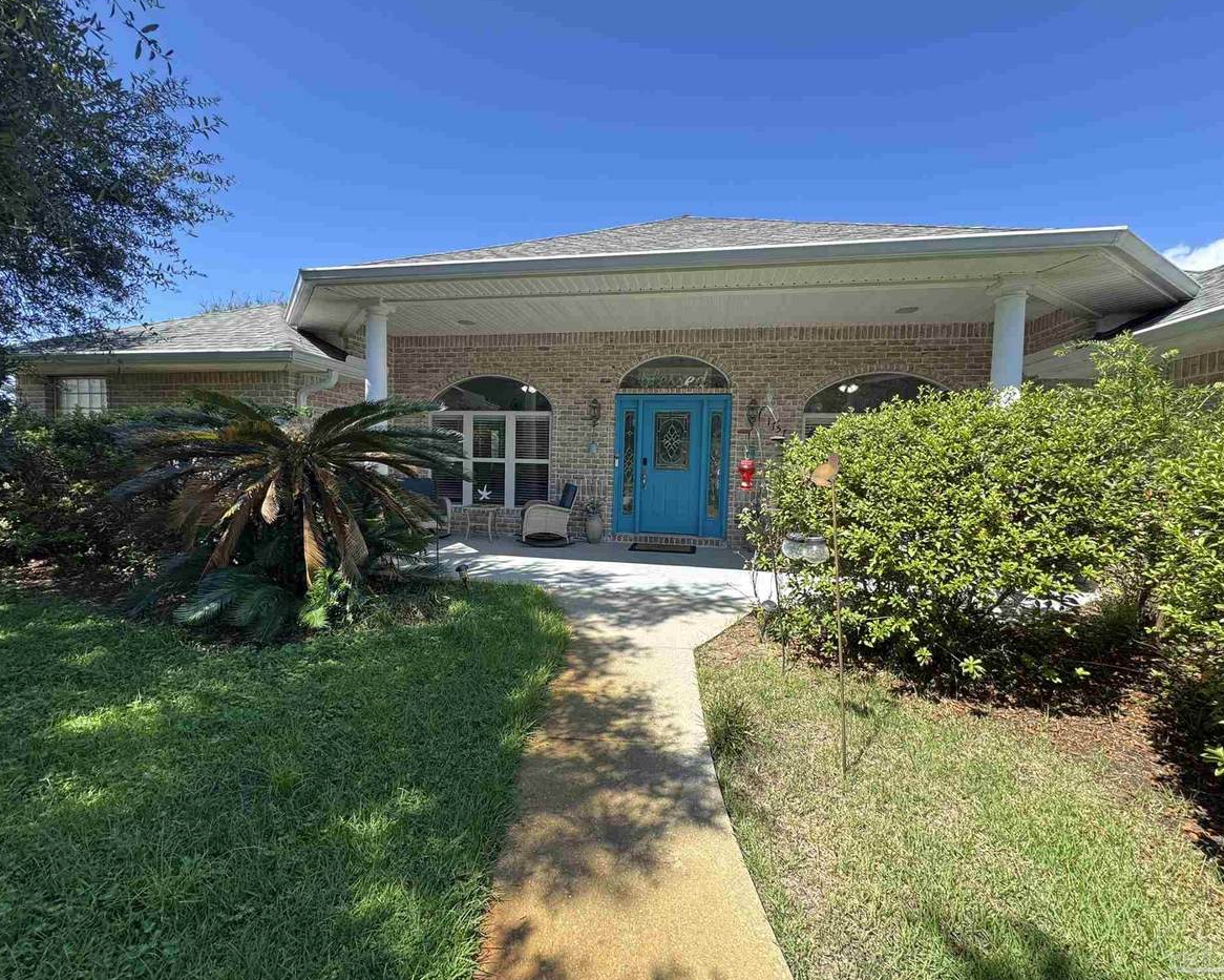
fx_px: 543
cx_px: 597
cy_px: 489
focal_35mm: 15
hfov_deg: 96.8
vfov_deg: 84.0
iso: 40
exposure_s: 1/197
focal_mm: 2.22
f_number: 2.2
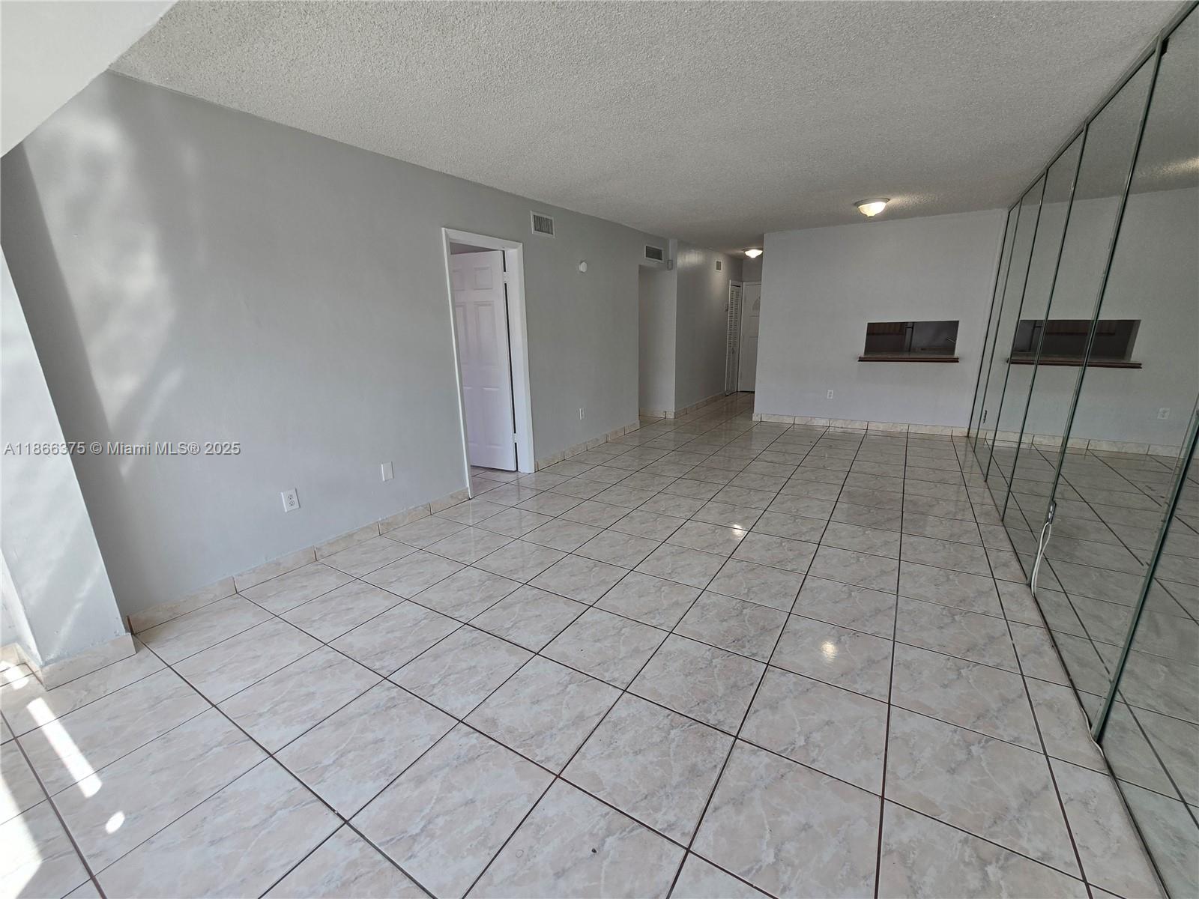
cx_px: 600
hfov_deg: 106.2
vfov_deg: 89.9
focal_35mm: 13
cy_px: 450
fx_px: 450
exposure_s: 1/120
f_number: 2.2
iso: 50
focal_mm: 2.2
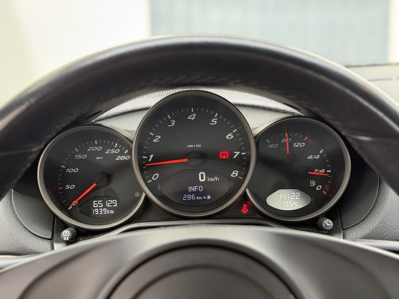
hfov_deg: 39.7
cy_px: 150
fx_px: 553
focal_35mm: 48
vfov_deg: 30.3
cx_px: 200
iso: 160
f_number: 1.78
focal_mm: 6.76
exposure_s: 1/195
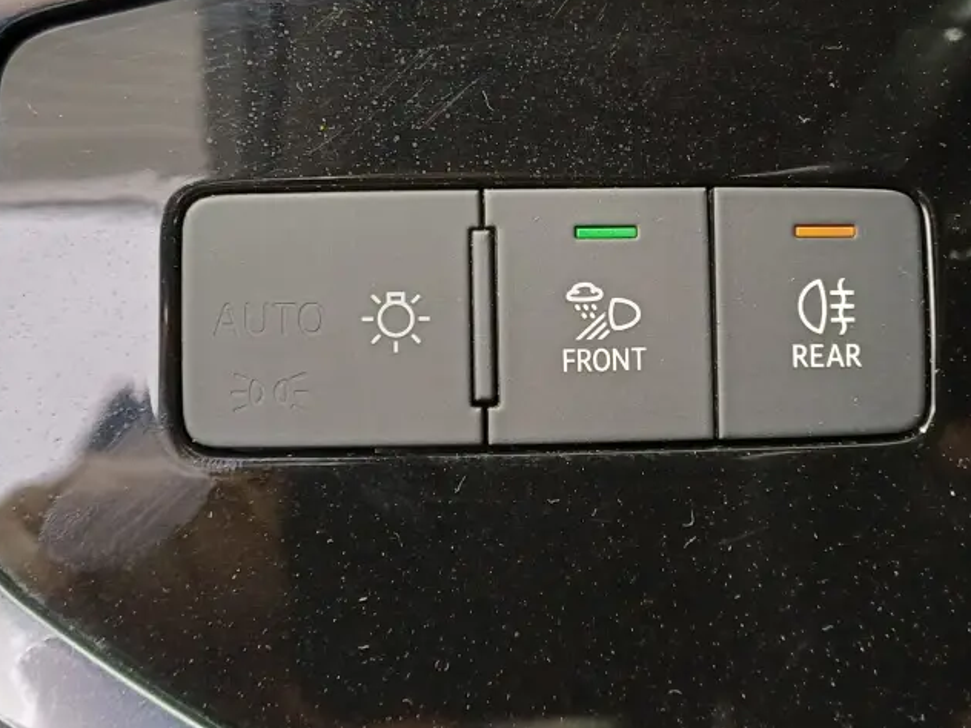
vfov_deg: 25.6
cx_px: 555
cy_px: 309
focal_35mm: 57
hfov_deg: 33.7
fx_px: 1599
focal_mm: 4.65
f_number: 1.8
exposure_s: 1/33.3
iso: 250
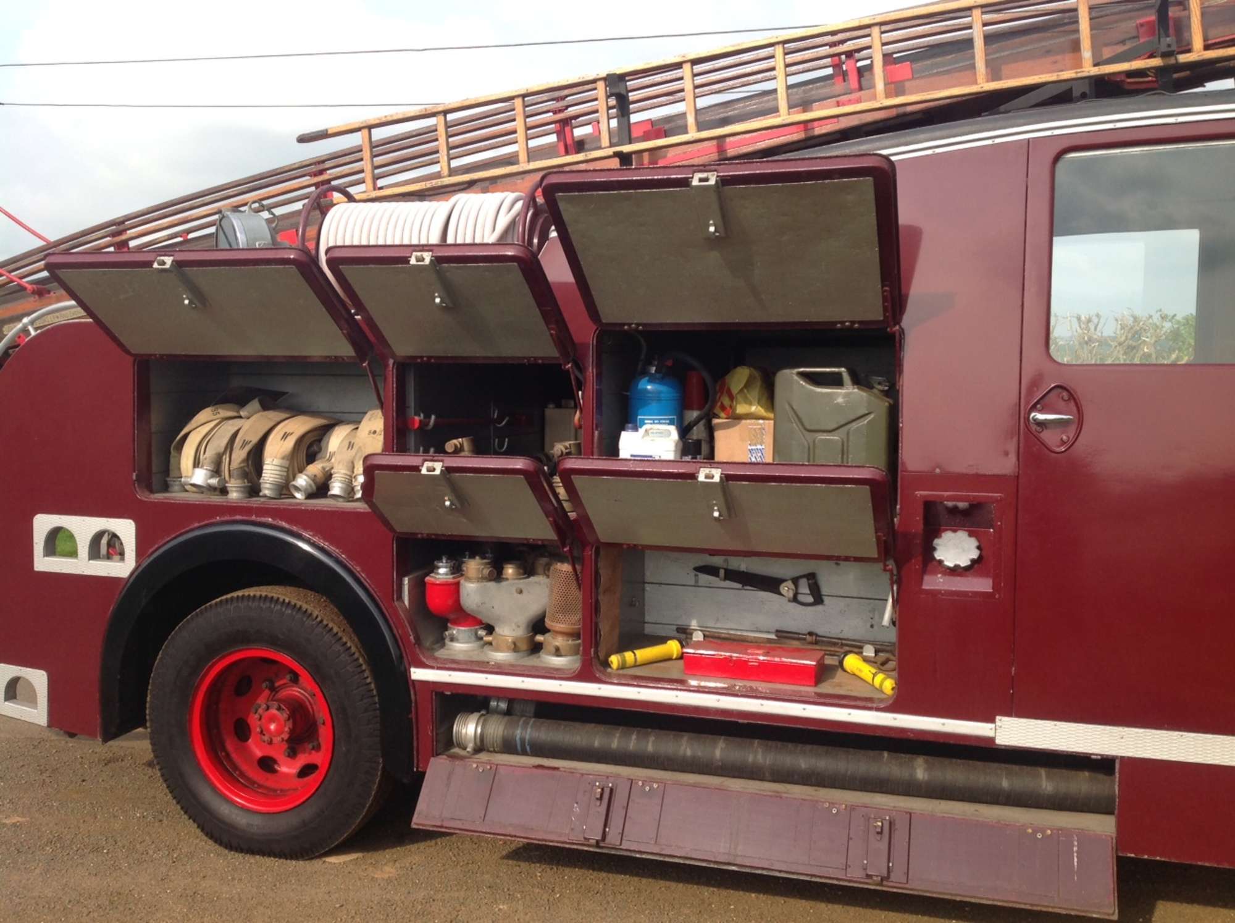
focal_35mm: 35
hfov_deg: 52.7
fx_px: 1247
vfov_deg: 40.6
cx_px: 618
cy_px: 462
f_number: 2.4
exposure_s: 1/840
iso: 50
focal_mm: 4.28
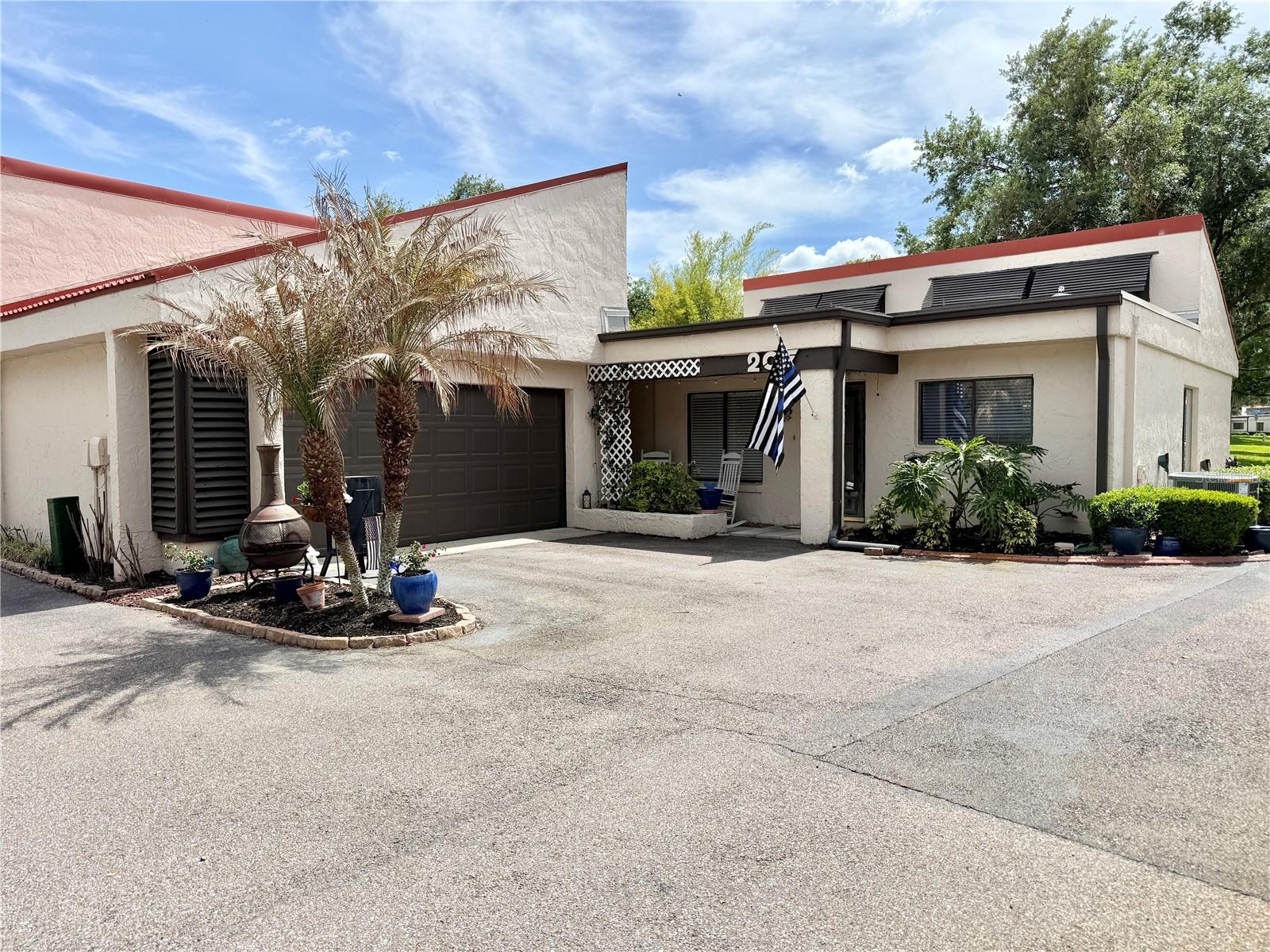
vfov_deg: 56.8
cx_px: 635
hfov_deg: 71.6
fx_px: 881
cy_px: 476
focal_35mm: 24
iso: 80
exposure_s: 1/5319
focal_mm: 6.76
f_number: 1.78
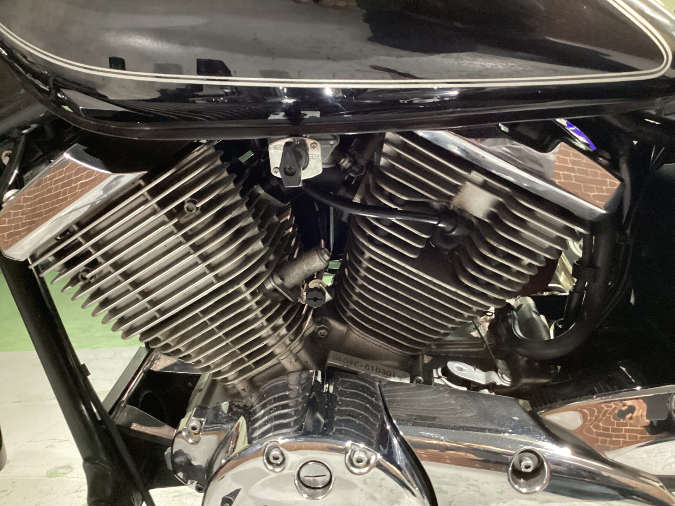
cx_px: 338
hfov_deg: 58.4
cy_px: 253
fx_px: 604
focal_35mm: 31
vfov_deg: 45.4
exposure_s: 1/30
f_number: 2.4
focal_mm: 3.3
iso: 640
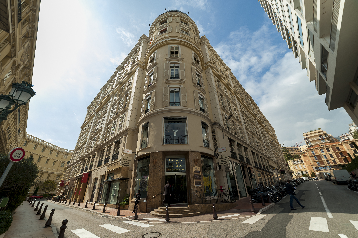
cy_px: 119
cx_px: 179
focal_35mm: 14
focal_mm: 14
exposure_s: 1/320
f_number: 9
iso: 100
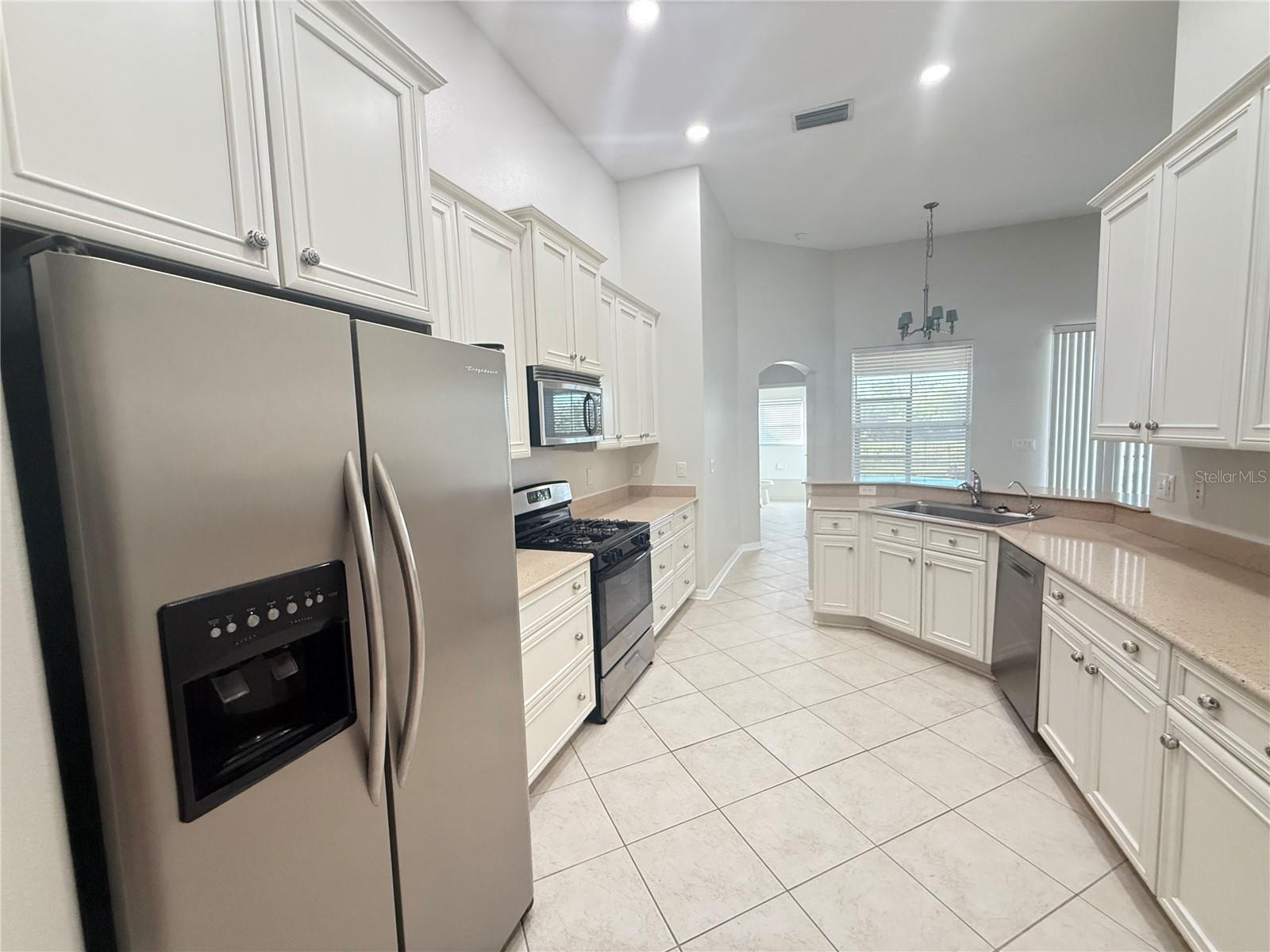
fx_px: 514
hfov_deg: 102.1
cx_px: 635
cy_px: 476
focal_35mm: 14
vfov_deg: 85.7
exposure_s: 1/120
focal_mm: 2.22
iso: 500
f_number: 2.2
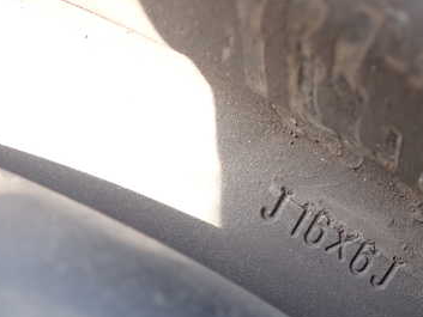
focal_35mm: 51
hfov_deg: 36.5
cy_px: 220
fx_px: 623
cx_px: 322
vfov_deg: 28.3
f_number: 2.3
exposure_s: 1/60
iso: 125
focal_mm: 5.4
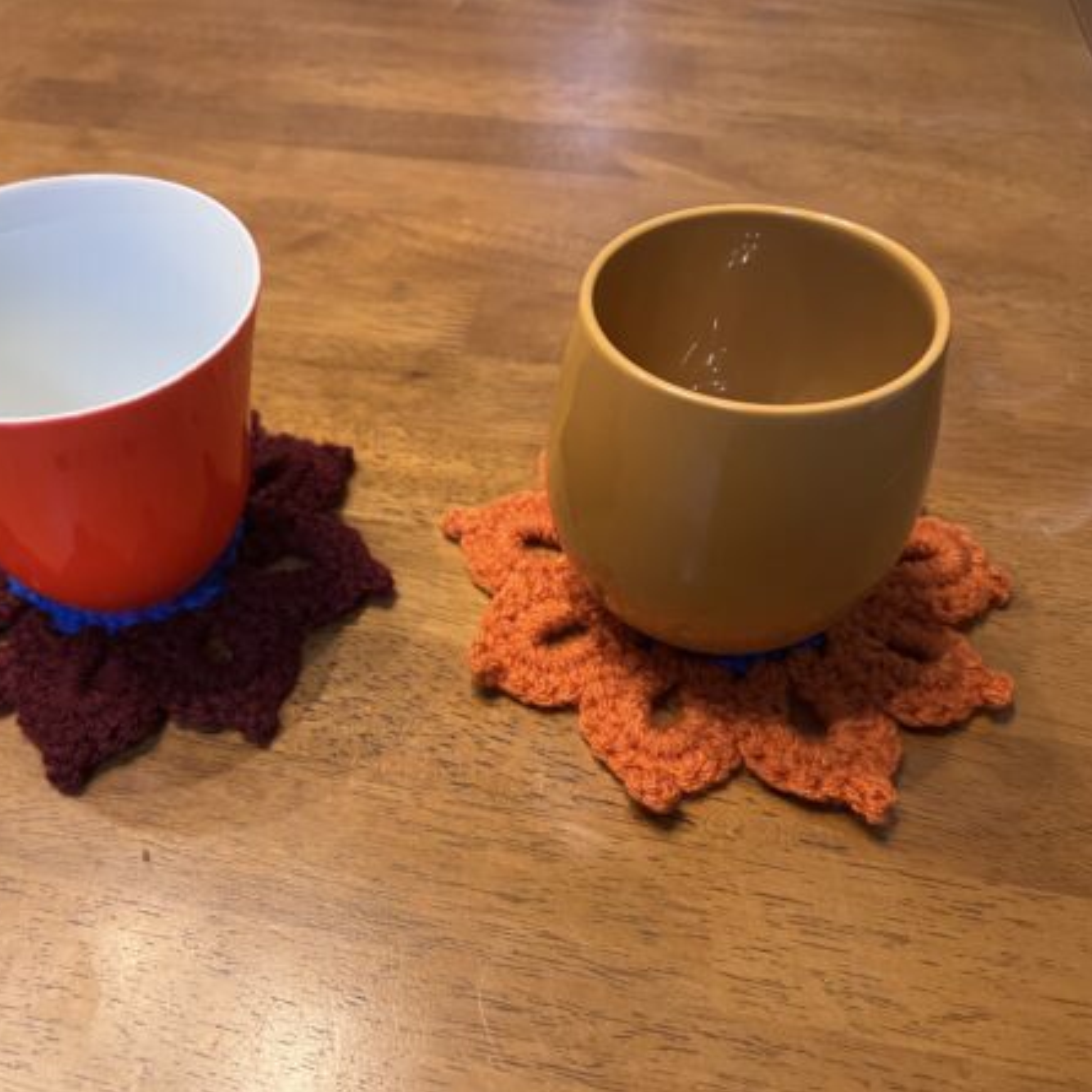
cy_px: 550
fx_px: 1106
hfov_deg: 52.1
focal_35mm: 31
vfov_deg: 52.5
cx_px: 422
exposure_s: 1/60
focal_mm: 5.7
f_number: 1.5
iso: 250
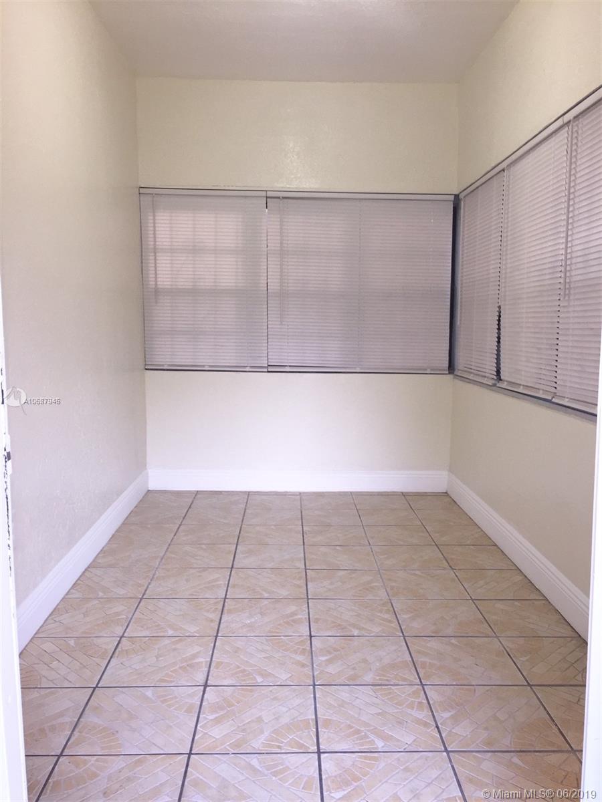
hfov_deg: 48.2
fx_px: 672
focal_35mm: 29
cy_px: 401
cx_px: 301
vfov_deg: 61.7
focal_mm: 4.15
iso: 64
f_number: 2.2
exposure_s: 1/30
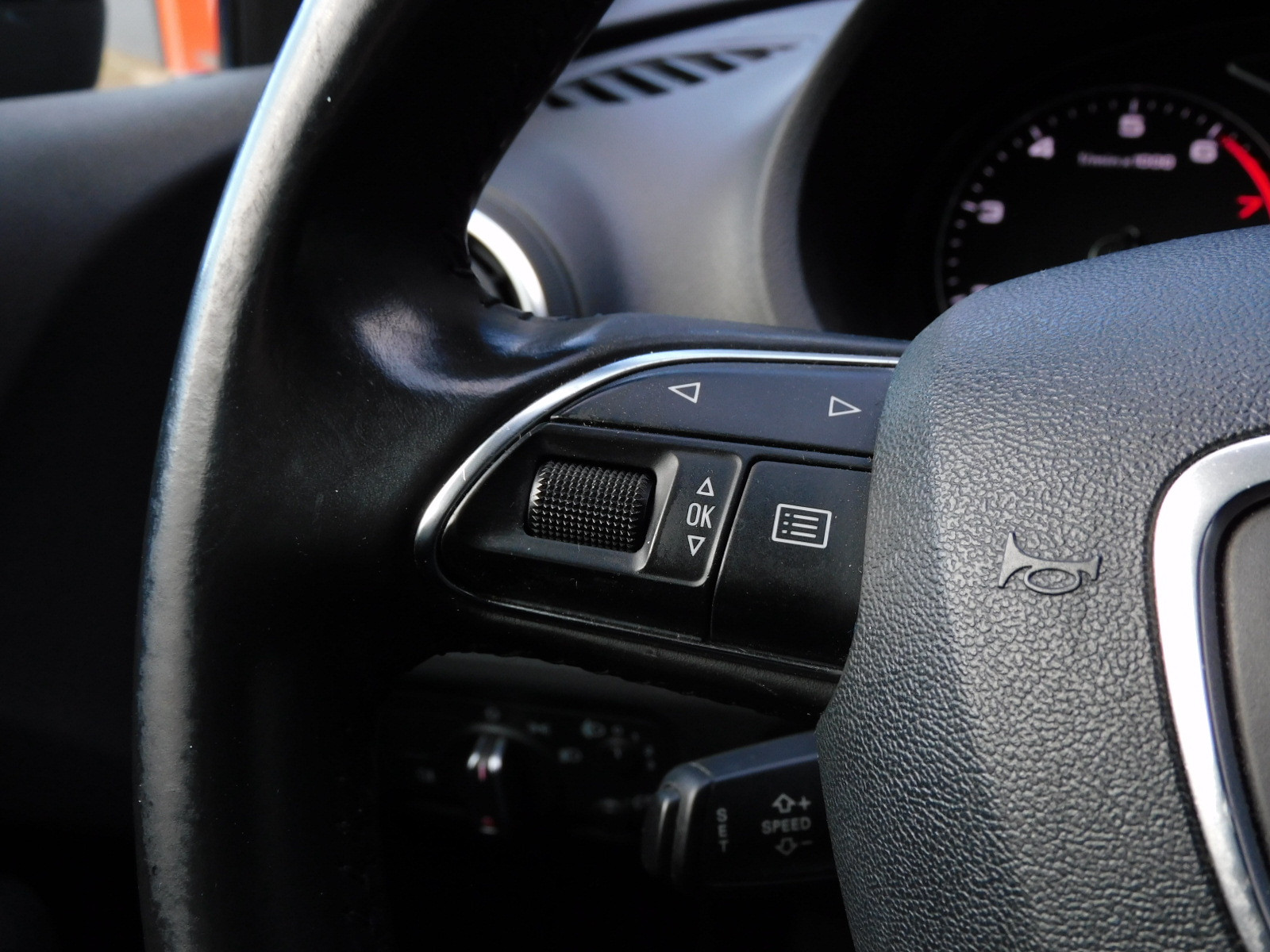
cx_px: 635
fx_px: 1468
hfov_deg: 46.8
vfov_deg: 36.0
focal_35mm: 40
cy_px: 476
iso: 125
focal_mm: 7.2
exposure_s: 1/30
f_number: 3.8
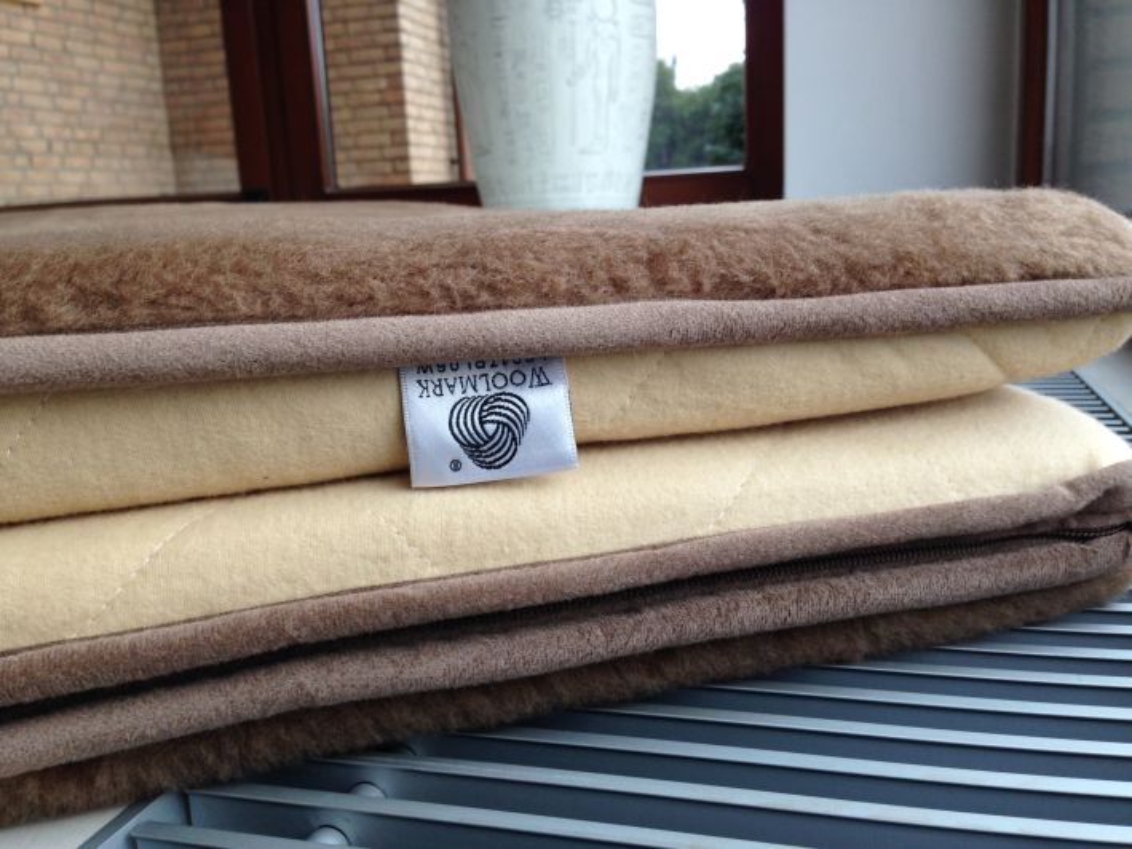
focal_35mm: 33
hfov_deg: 55.3
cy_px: 424
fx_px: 1079
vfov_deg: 43.0
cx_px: 566
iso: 64
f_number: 2.4
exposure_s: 1/40
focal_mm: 4.12
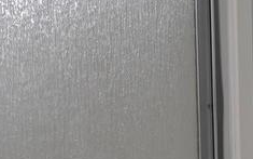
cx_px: 236
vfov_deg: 7.2
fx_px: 1103
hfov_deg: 13.0
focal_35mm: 160
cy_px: 494
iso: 640
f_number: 4
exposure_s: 1/160
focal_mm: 24
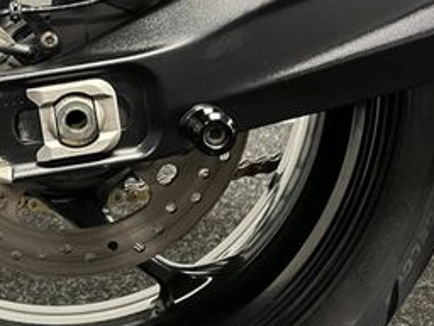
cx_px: 53
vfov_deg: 22.4
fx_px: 815
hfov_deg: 28.8
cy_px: 92
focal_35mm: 65
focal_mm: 5.1
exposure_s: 1/33
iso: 400
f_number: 1.6
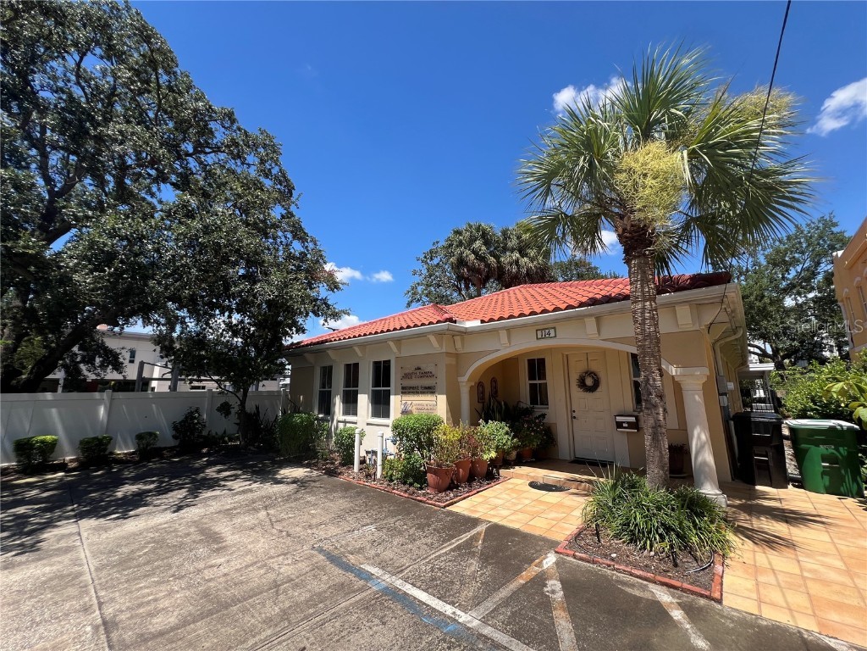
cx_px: 434
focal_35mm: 13
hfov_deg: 106.2
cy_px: 326
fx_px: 326
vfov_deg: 89.9
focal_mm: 1.57
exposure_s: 1/1193
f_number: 1.8
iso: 32
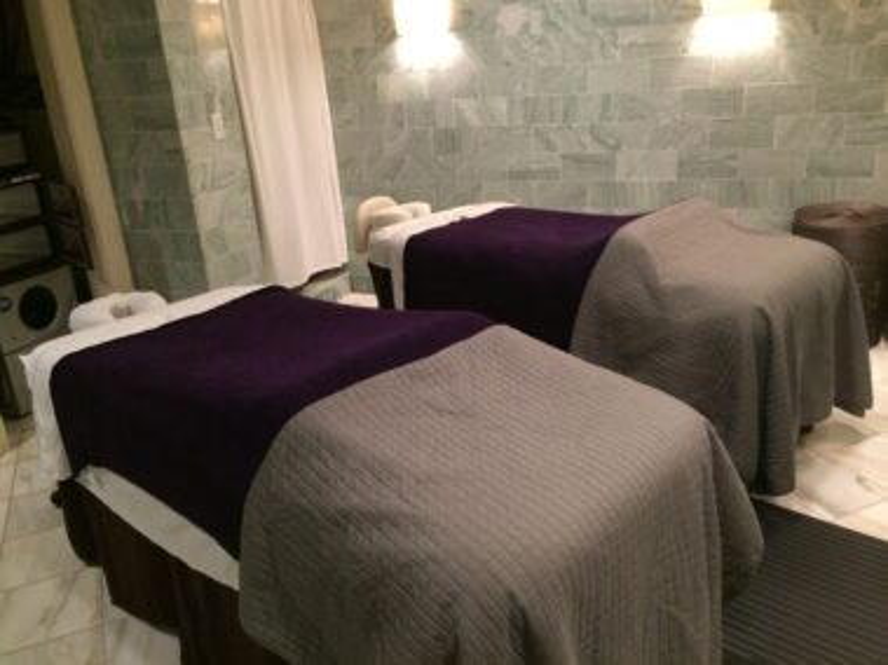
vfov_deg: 46.8
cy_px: 332
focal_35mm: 30
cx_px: 444
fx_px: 769
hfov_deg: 60.0
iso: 320
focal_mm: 4.12
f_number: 2.2
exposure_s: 1/24
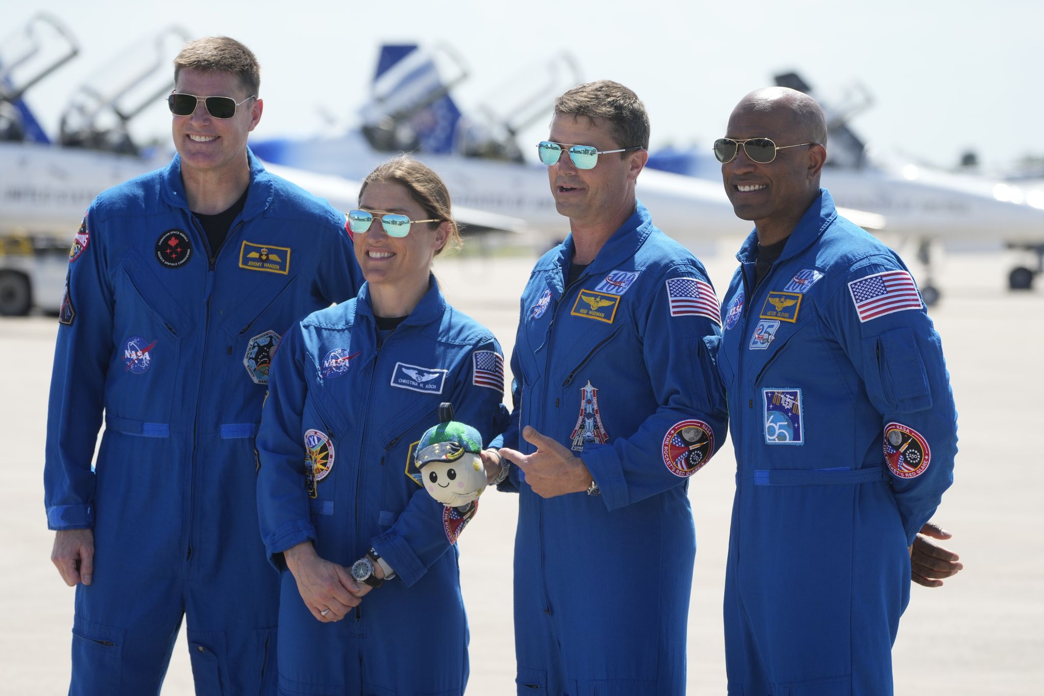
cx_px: 522
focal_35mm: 194
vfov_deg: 7.1
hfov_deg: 10.6
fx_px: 5625
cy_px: 348
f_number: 6.3
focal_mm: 194
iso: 400
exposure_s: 1/1250
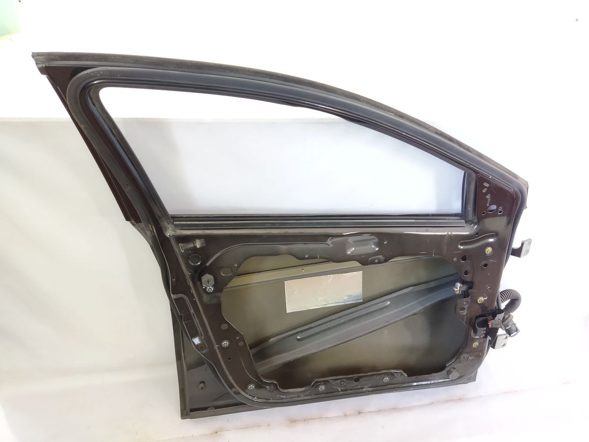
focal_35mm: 27
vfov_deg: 51.4
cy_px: 221
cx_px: 294
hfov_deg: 65.3
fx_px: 459
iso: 234
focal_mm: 4.71
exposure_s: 1/25
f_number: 1.79
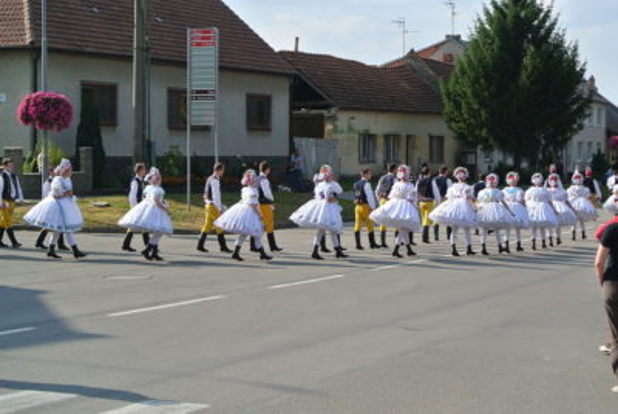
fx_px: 1393
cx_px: 309
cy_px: 207
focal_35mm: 81
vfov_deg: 16.9
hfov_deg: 25.0
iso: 100
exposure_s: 1/400
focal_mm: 30
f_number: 5.6
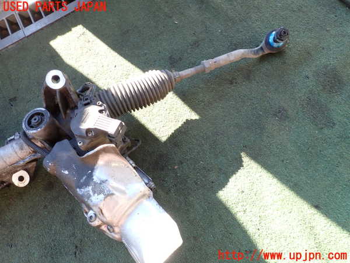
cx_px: 175
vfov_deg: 54.9
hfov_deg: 69.4
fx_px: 253
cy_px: 132
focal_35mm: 25
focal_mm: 4.5
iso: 100
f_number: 2.8
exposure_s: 1/80
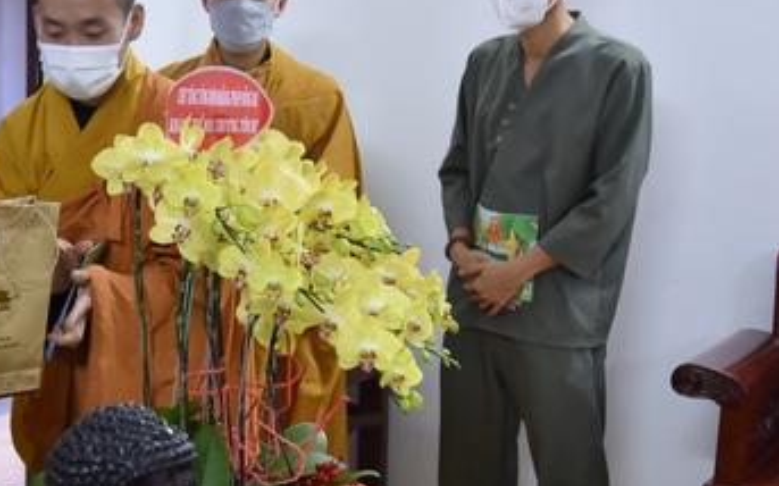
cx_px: 55
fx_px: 1804
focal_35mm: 85
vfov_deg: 15.3
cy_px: 300
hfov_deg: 23.6
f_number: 4
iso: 2000
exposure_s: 1/50
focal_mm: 44
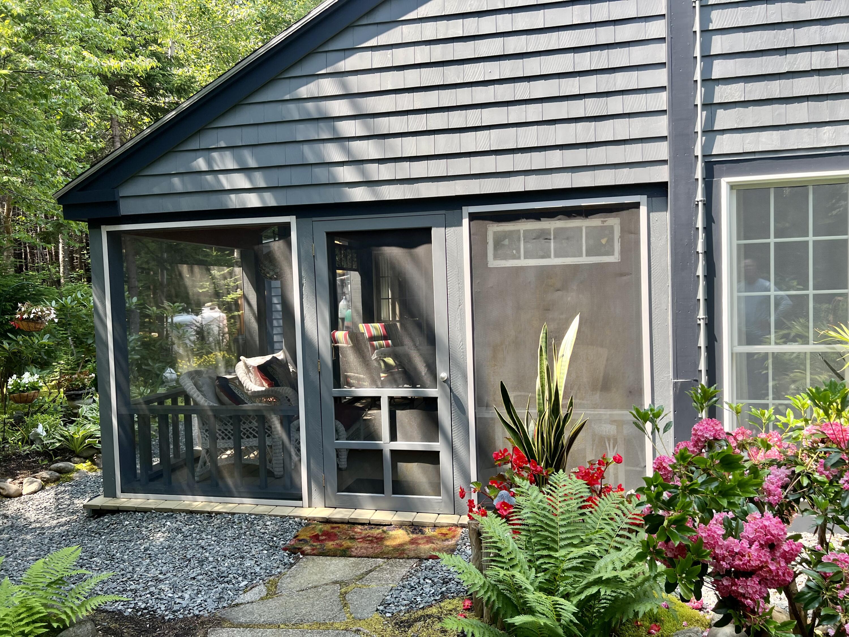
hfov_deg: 67.3
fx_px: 638
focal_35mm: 26
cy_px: 318
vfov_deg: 53.1
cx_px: 424
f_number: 1.5
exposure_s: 1/439
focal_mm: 5.7
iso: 50
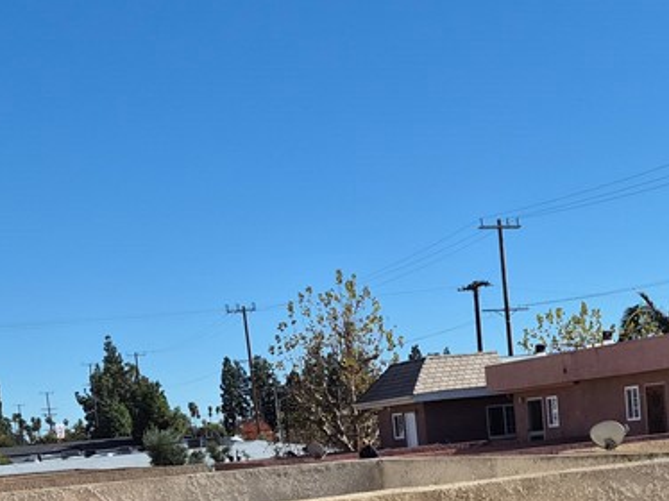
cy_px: 555
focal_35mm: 63
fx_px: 1217
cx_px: 499
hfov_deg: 30.3
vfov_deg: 22.0
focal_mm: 5.4
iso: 80
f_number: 1.8
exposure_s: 1/7104
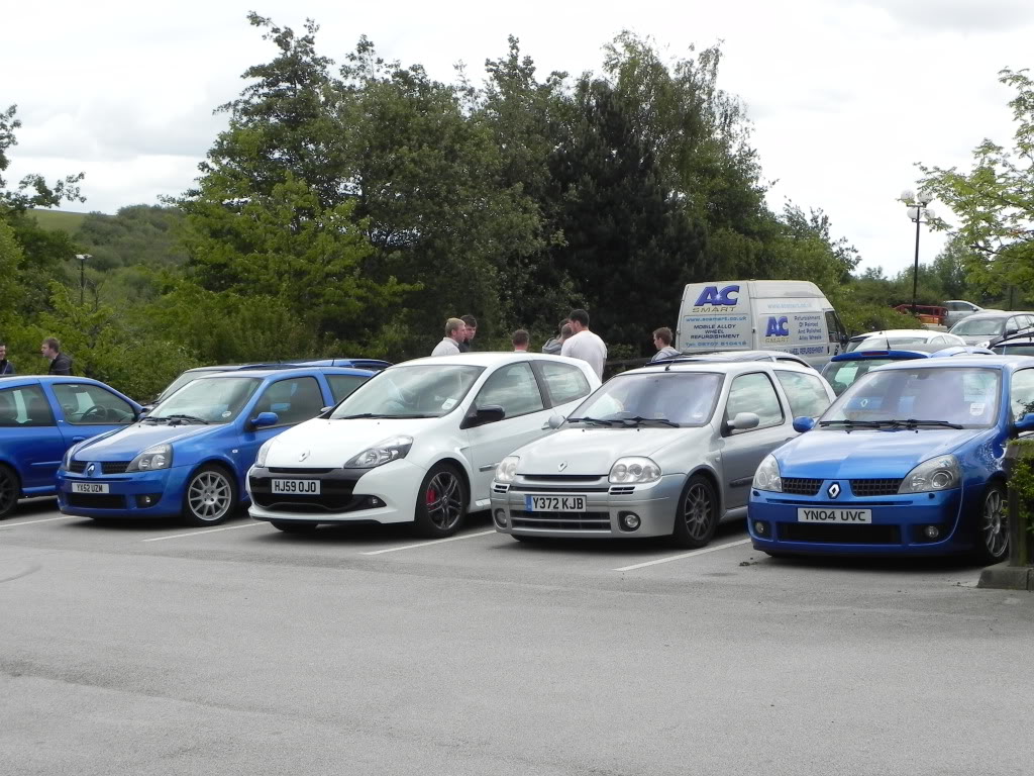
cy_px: 388
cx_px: 517
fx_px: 1732
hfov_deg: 33.2
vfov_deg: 25.2
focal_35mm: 58
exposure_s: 1/350
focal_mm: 10.3
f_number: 6.3
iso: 160
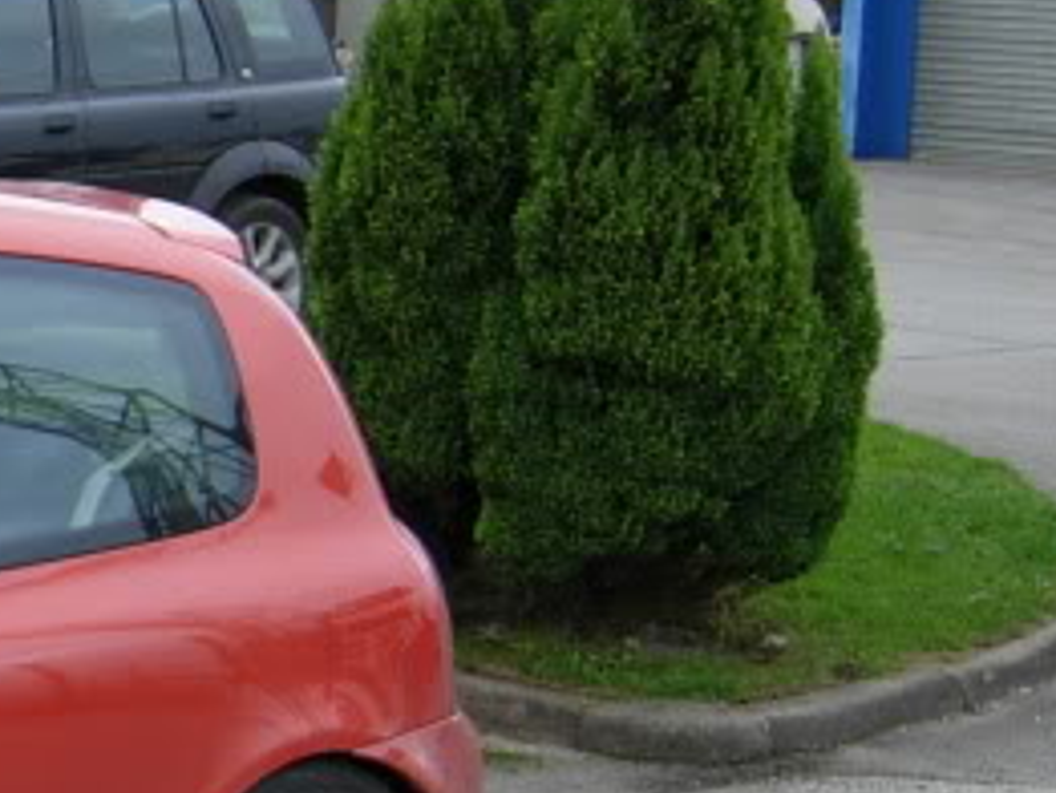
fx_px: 4303
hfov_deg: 12.8
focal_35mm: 141
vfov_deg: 10.5
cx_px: -777
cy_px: 716
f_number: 2.7
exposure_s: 1/71.8
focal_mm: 7.5
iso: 50
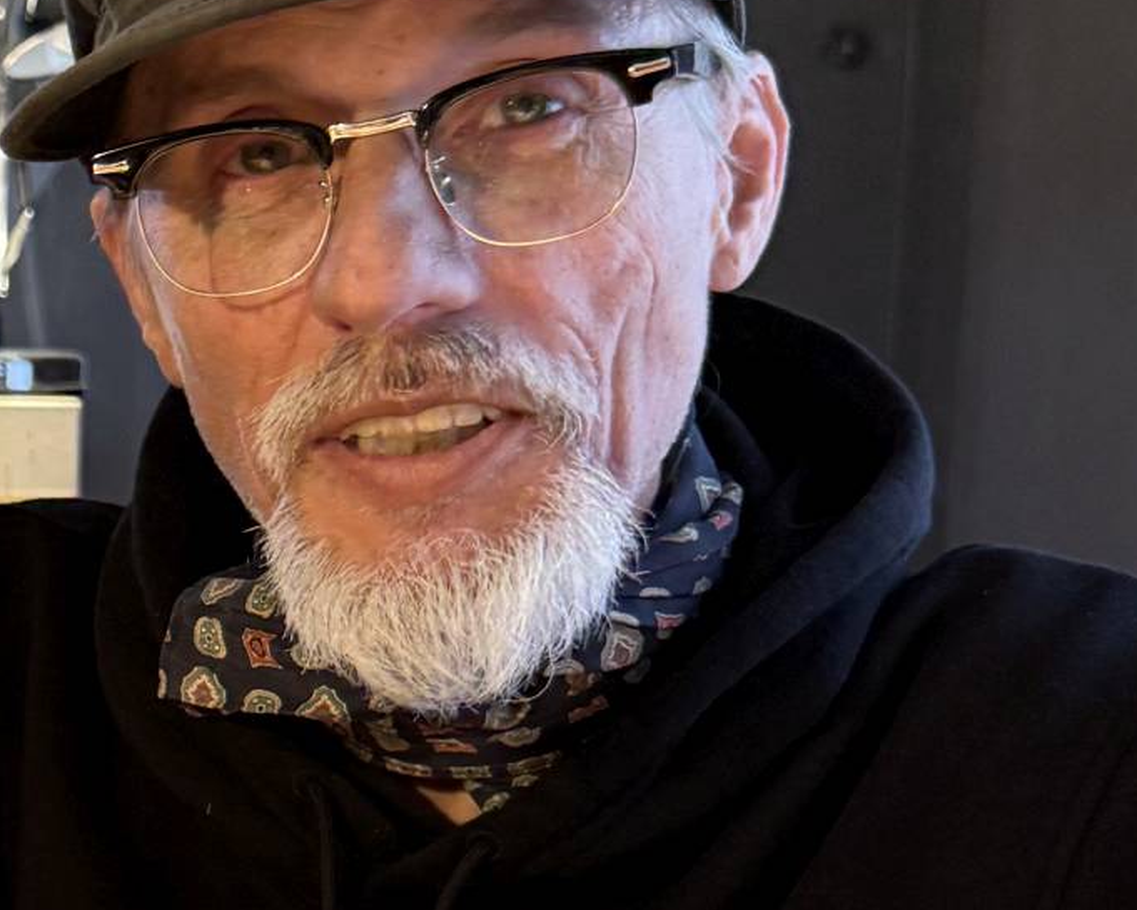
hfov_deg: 25.9
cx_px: -202
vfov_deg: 23.1
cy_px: 349
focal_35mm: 66
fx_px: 2221
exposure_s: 1/100
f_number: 1.78
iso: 320
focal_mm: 6.76
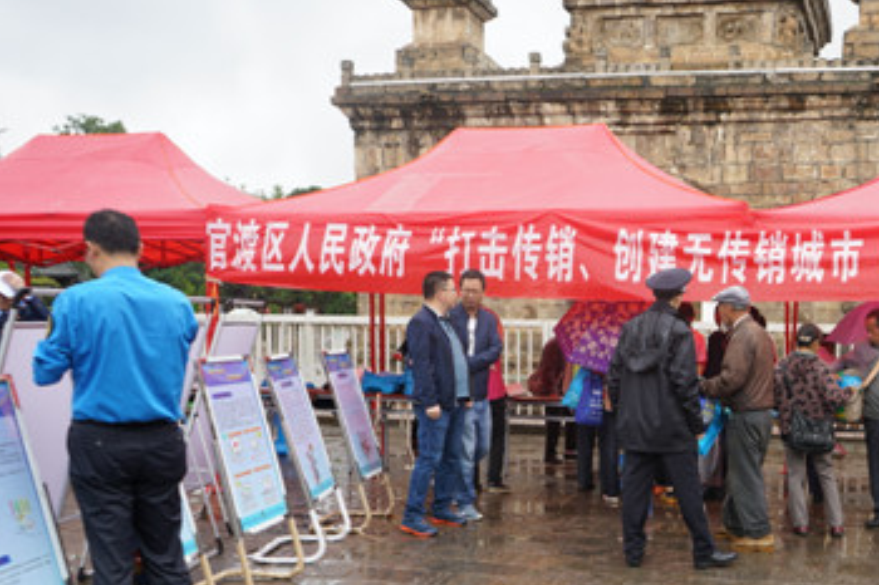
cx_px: 650
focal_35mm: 44
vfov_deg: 30.0
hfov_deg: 43.2
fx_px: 1074
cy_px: 432
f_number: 5
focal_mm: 28
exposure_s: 1/100
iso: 100
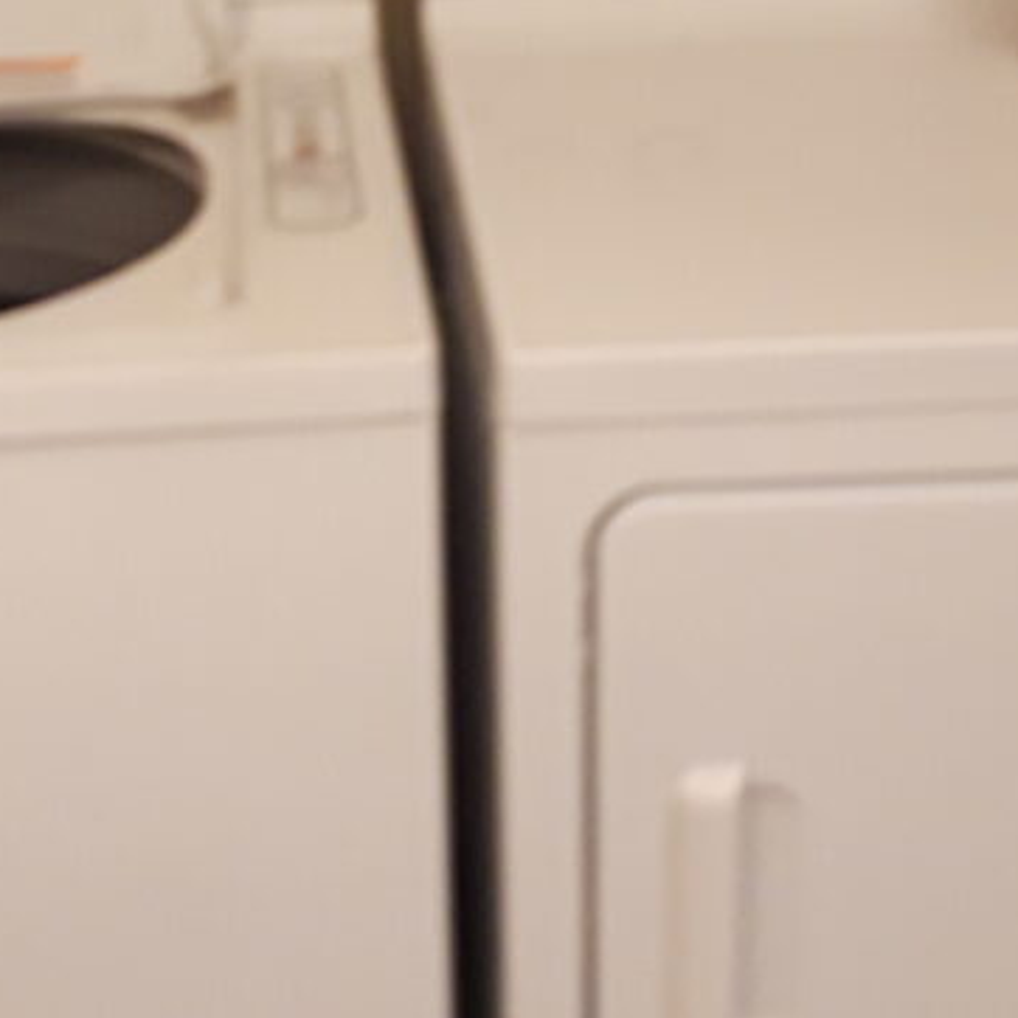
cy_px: 146
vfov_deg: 24.1
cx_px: 340
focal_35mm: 70
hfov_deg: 24.5
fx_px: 2329
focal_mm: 2.9
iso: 160
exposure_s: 1/15
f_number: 1.9
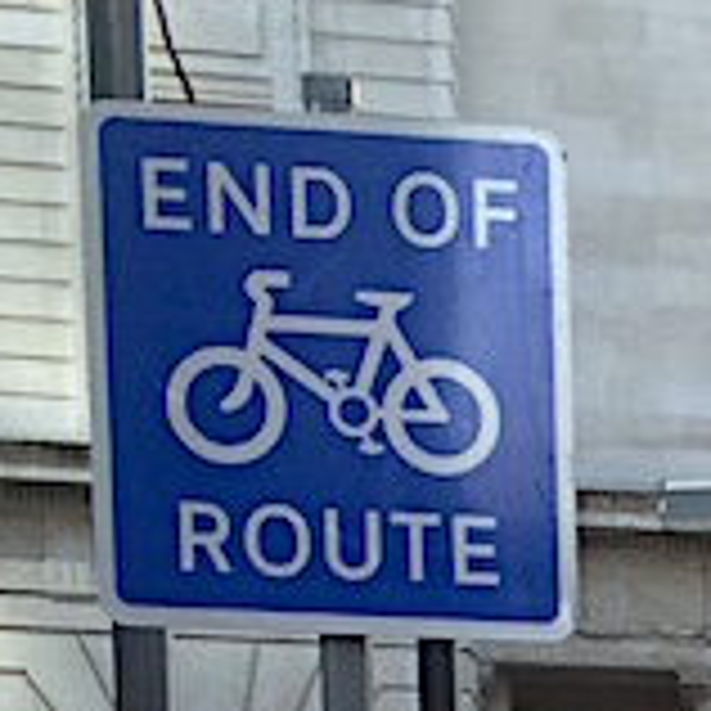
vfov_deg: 9.7
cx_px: 1593
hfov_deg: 9.8
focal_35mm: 162
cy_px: 1602
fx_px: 3765
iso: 32
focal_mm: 4.15
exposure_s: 1/441
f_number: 2.2
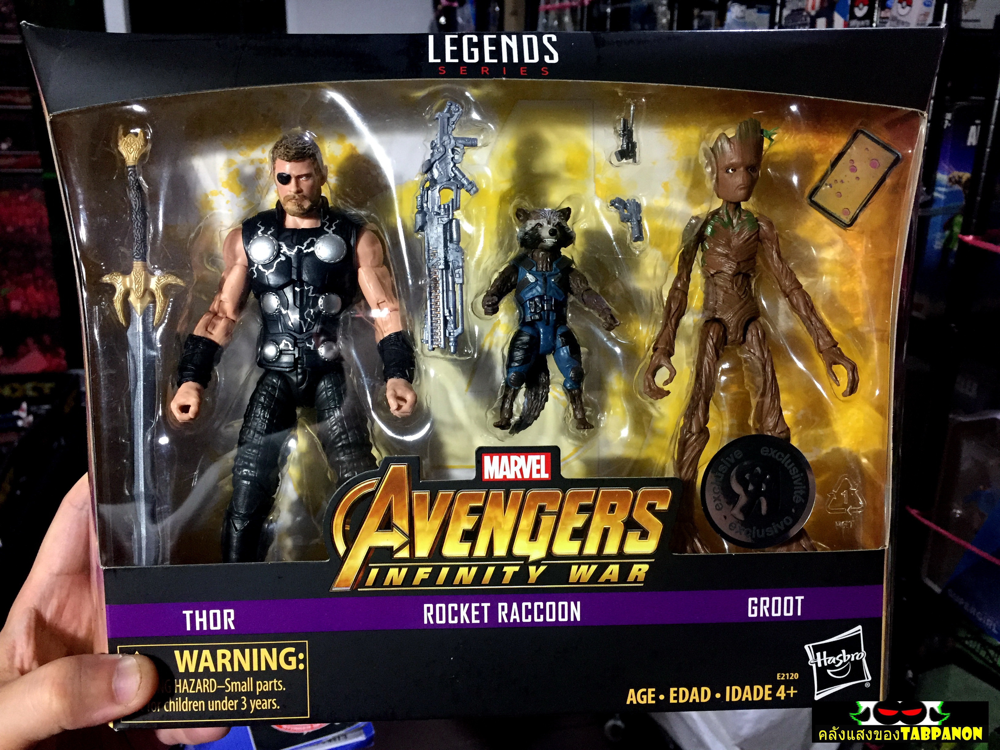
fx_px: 838
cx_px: 500
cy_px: 375
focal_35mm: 29
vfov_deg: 48.2
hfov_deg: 61.7
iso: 200
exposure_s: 1/33
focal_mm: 4.15
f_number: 2.2
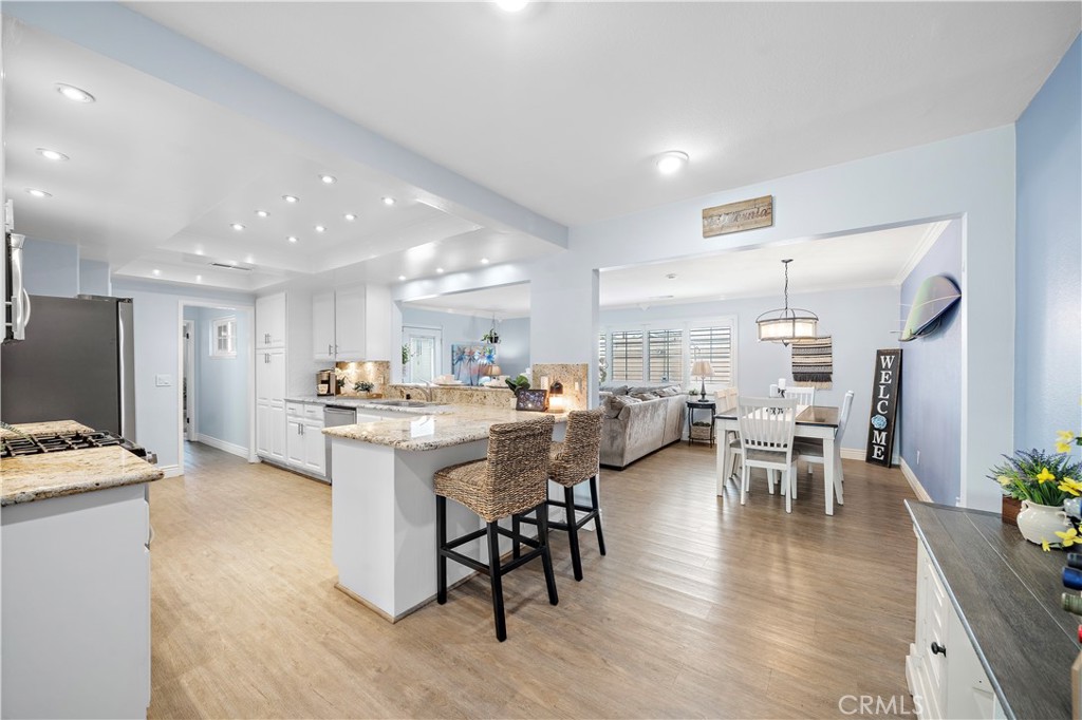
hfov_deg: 108.3
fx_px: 391
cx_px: 541
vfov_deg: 85.4
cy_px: 360
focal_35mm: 13
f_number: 8
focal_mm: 13
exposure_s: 1/1.25
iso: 200
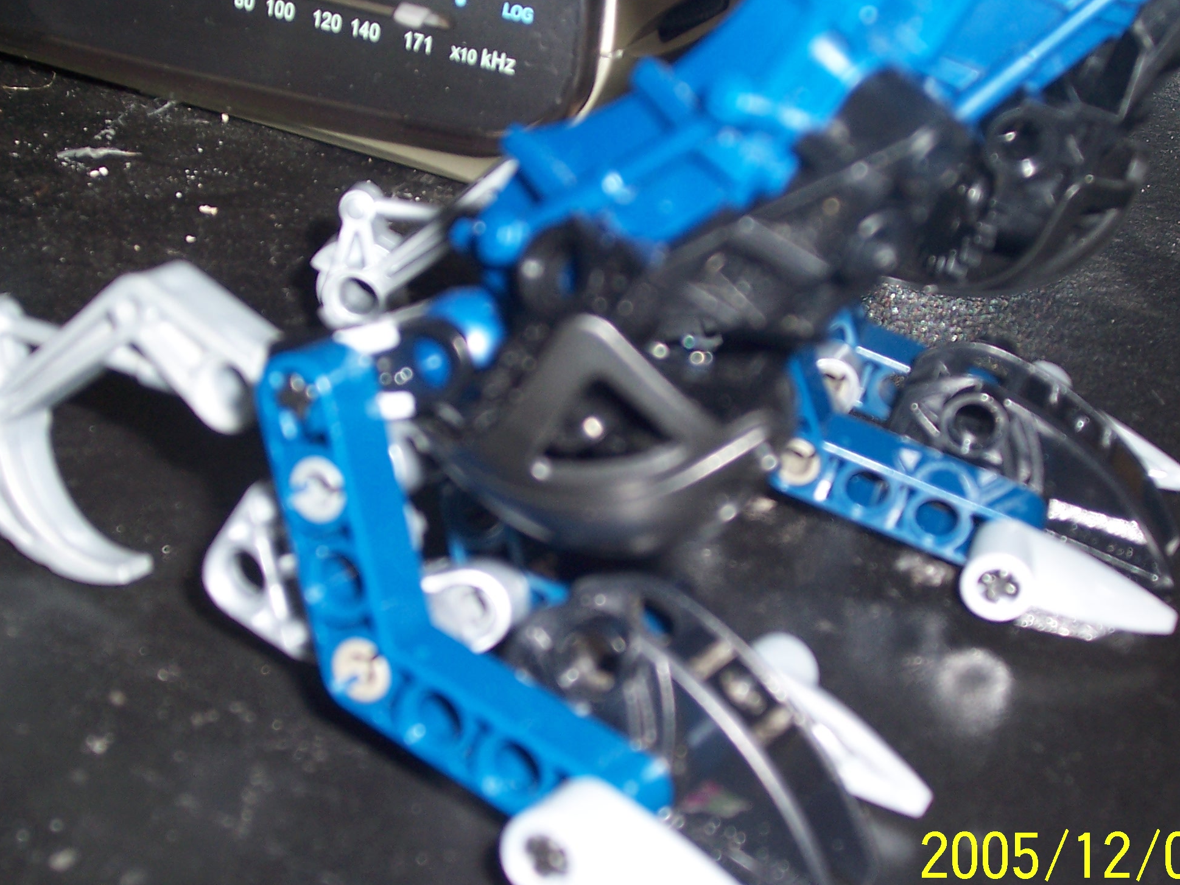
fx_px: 2386
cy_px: 420
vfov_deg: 21.0
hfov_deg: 27.8
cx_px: 530
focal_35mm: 70
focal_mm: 8.6
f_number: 3.4
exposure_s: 1/60
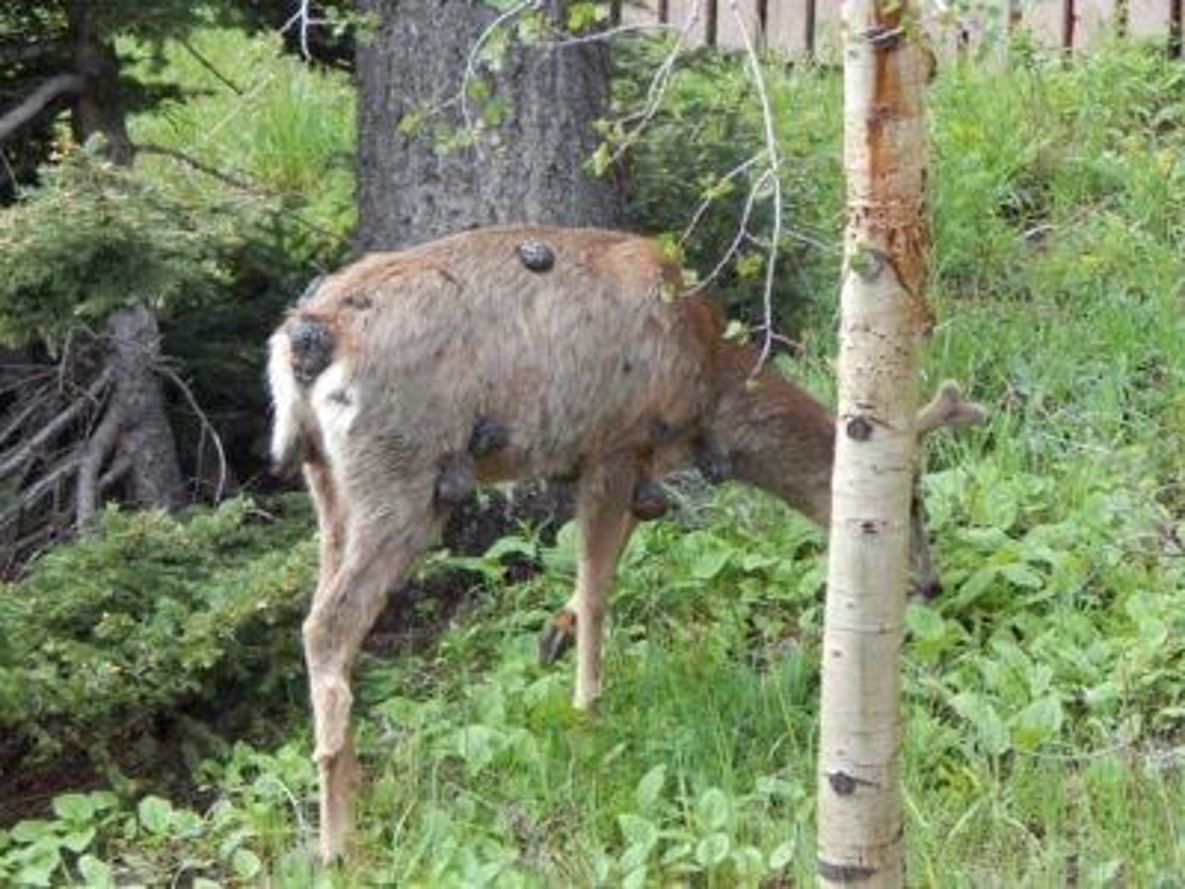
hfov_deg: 6.3
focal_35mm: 315
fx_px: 10783
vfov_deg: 4.7
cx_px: 592
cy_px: 444
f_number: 5.7
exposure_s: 1/125
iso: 400
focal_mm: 56.5
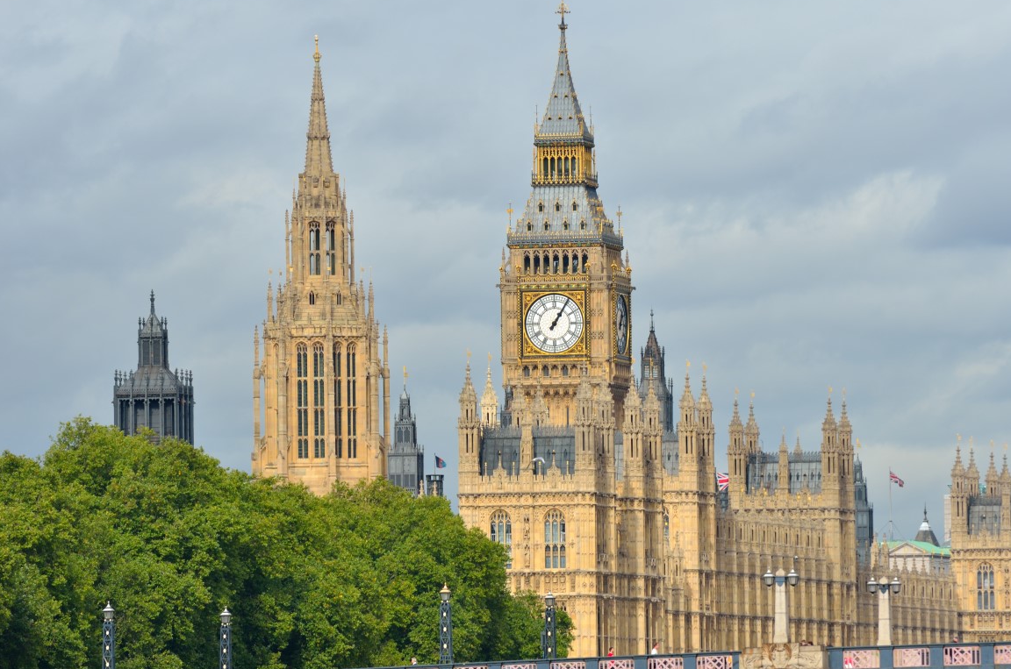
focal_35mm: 350
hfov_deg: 5.9
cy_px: 359
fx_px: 9809
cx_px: 558
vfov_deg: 3.9
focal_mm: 210
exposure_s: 1/320
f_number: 8
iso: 100
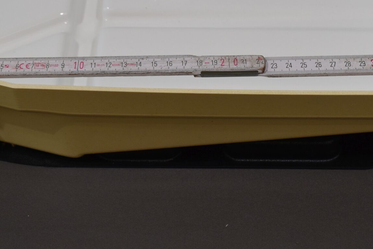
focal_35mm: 80
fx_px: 829
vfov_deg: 17.0
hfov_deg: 25.2
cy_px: 78
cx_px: 249
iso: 400
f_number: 5
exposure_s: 1/250
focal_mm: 24
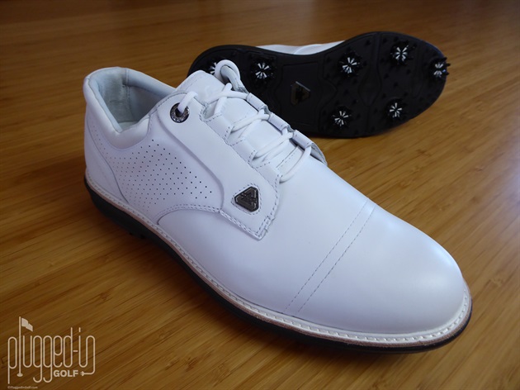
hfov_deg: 69.4
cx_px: 260
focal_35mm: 25
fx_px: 375
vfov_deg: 54.8
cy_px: 195
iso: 250
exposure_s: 1/60
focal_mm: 4.3
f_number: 3.3
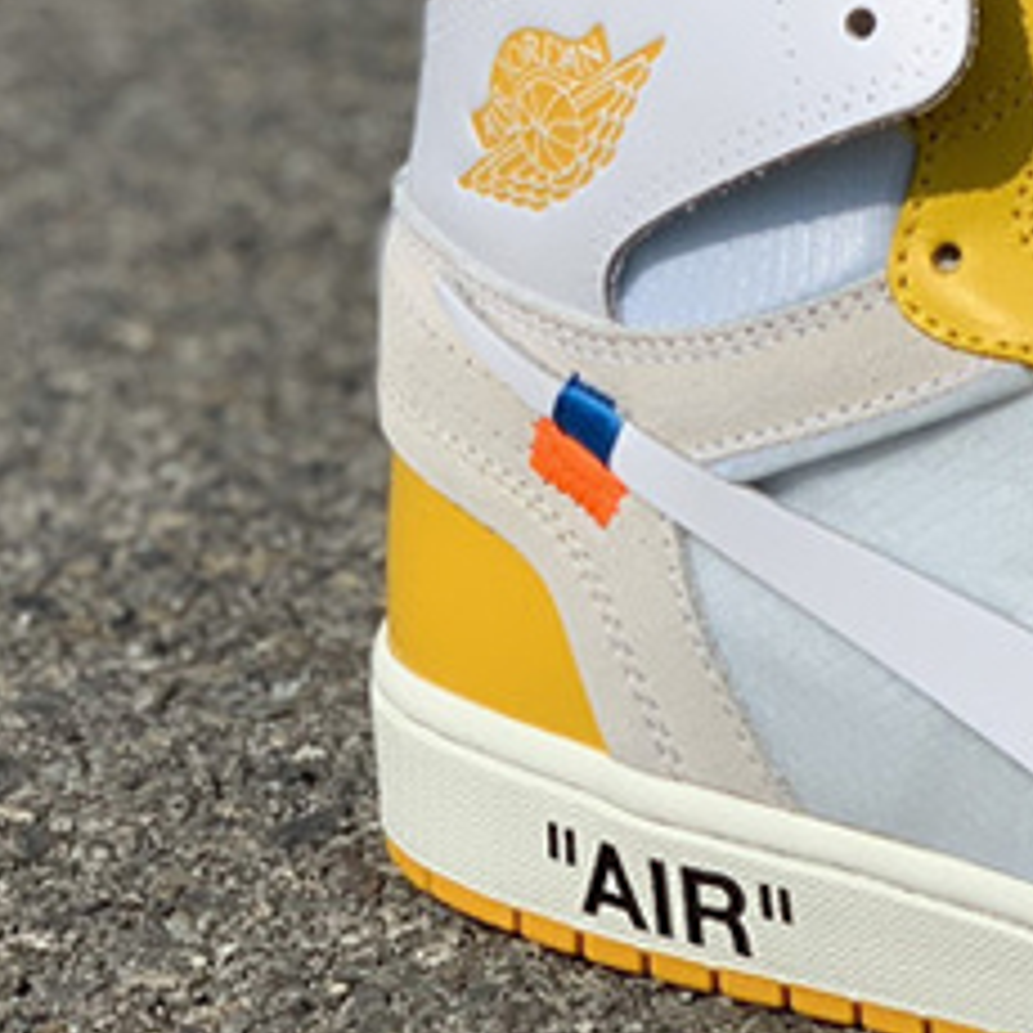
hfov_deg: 11.2
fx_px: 4997
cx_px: 1648
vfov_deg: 11.7
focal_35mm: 148
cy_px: 119
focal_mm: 6
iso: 16
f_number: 2.4
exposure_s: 1/2817
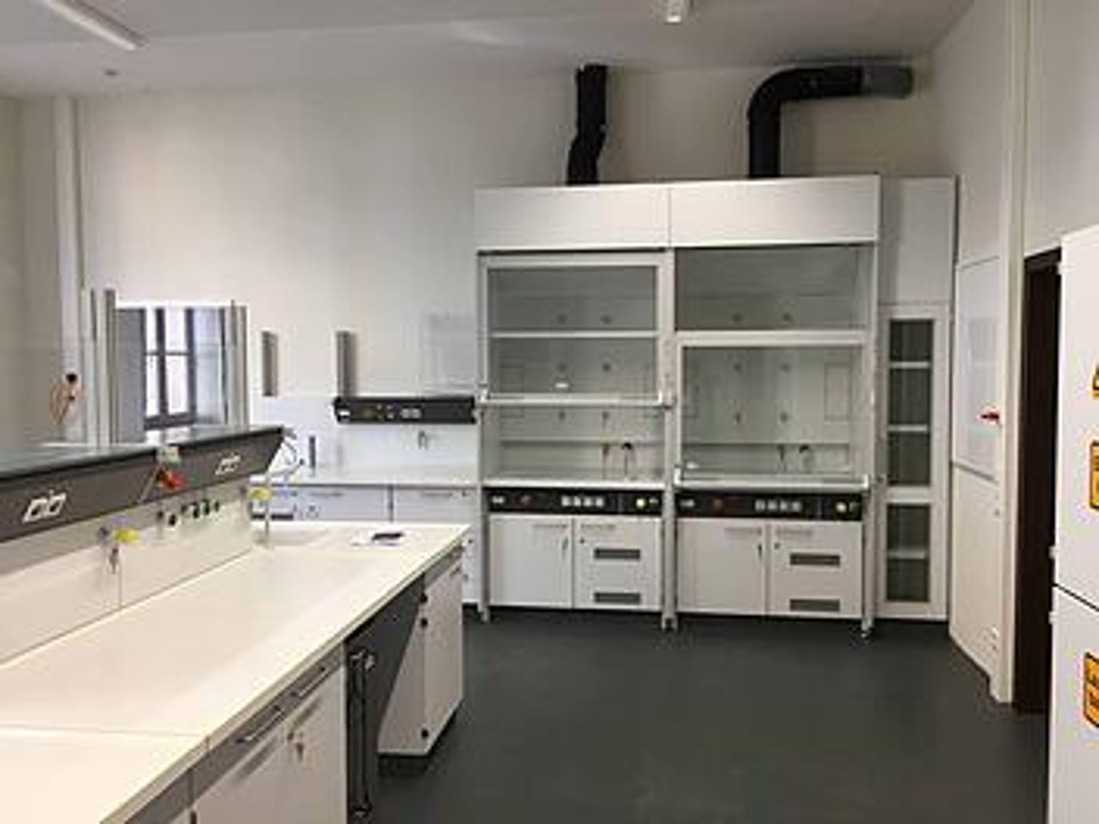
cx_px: 550
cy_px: 412
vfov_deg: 48.2
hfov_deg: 61.7
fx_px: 921
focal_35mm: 29
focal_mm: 4.15
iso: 32
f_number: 2.2
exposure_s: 1/33
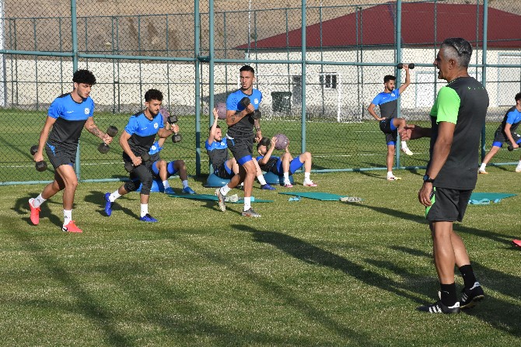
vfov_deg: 12.2
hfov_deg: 18.2
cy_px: 174
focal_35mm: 112
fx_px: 1628
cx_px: 260
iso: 1250
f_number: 10
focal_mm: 75
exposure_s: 1/1600
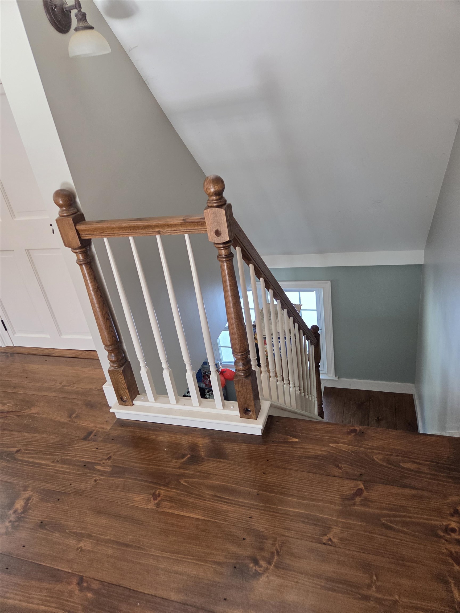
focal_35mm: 23
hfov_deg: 58.9
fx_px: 408
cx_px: 230
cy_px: 306
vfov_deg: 73.9
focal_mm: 5.4
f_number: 1.8
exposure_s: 1/180
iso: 160
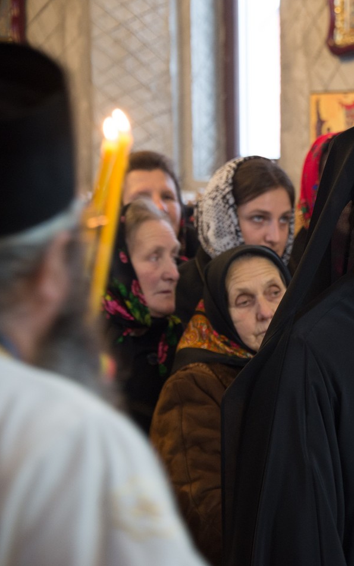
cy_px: 282
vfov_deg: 10.9
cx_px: 425
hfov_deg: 6.8
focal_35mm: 192
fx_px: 2966
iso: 1600
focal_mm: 125
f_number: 5.6
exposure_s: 1/13
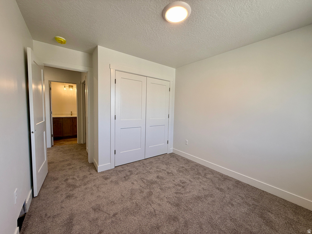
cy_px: 117
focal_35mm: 14
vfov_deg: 85.7
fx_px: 126
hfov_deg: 102.1
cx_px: 156
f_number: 2.2
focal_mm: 2.22
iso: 64
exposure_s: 1/120
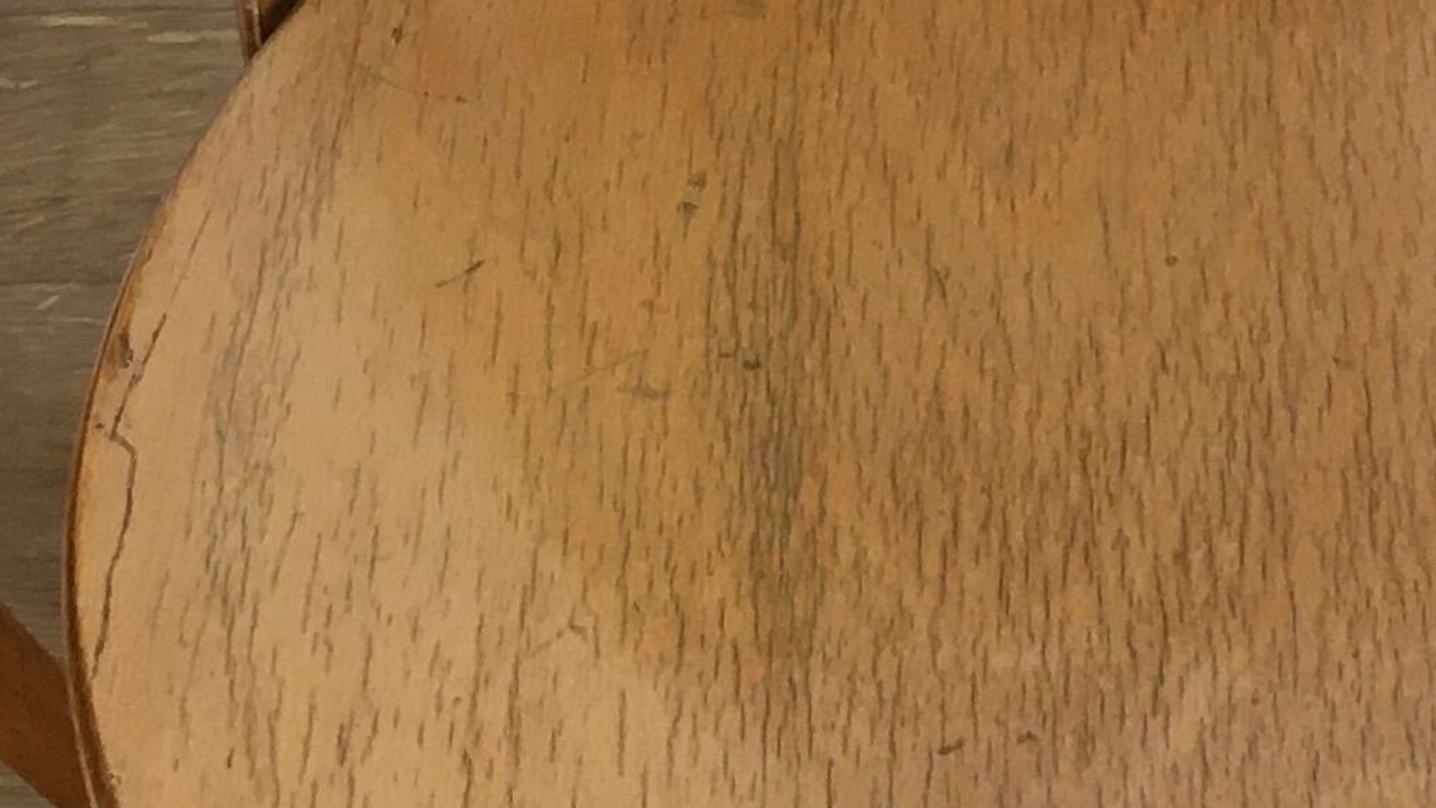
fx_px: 4759
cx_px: 1320
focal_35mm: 125
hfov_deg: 16.9
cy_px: -223
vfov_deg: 9.5
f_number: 2.2
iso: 40
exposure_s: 1/33
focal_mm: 4.15
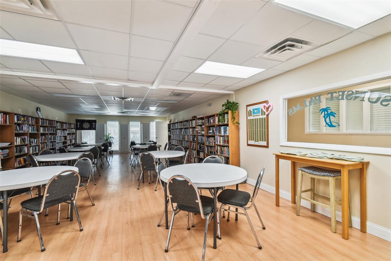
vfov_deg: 77.3
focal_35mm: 15
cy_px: 130
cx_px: 196
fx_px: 163
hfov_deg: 100.4
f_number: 7.1
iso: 100
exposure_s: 1/6
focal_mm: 10
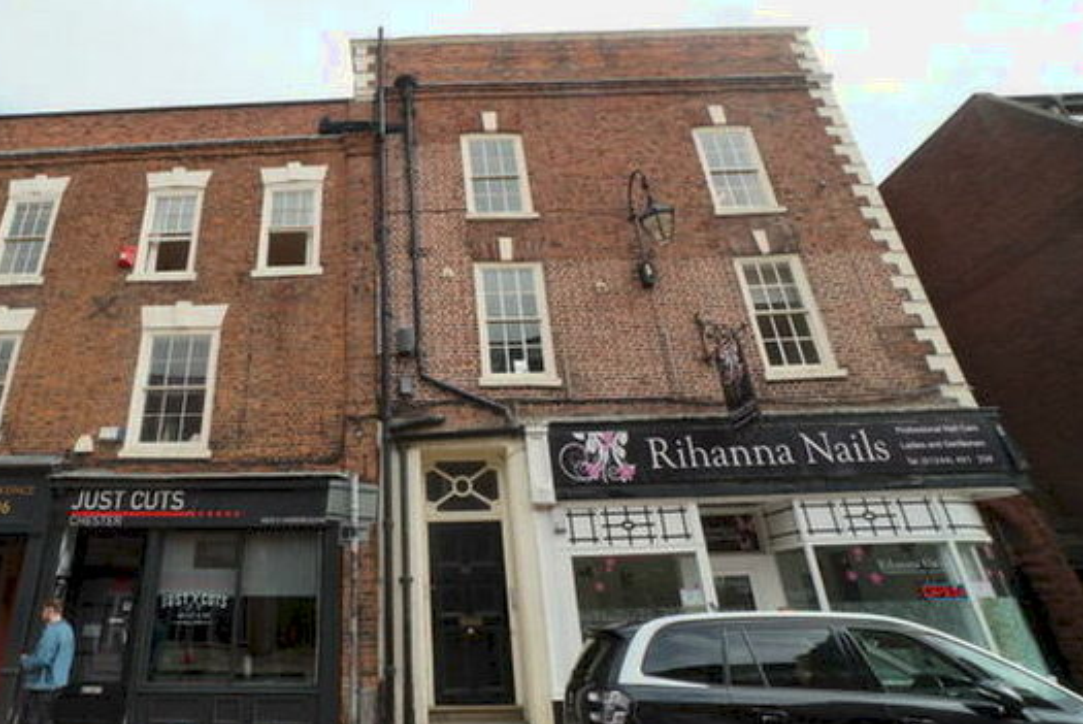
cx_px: 392
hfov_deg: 82.0
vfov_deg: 61.3
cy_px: 278
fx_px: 602
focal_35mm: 20
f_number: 8
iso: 100
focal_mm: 10
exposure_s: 1/125
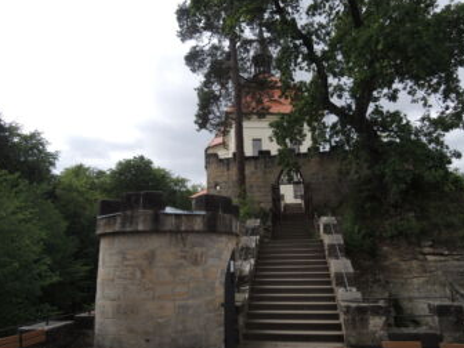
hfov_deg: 69.4
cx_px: 236
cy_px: 174
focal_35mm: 25
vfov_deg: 54.9
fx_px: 335
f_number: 2.8
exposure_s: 1/1000
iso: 100
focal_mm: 4.3
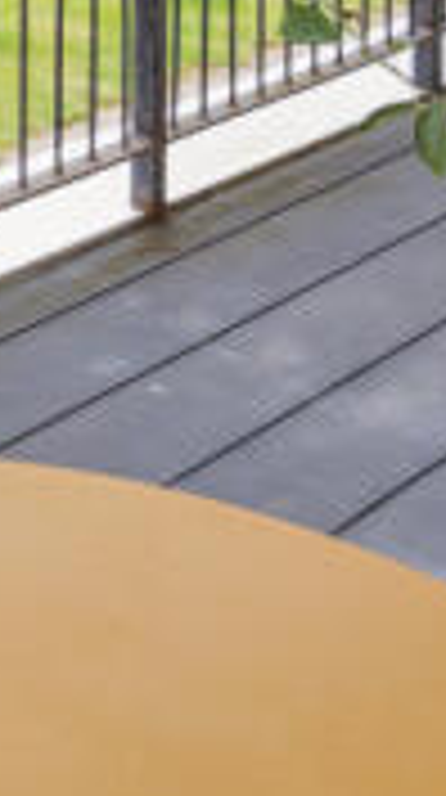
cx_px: -1009
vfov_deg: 19.8
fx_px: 1795
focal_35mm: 85
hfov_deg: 9.7
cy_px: -560
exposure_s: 1/80
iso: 200
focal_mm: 14
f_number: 8
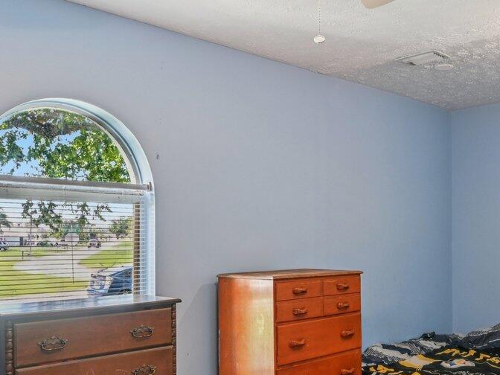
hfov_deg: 45.3
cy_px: 234
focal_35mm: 41
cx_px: 321
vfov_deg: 35.0
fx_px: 592
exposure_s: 1/13
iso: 800
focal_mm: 14
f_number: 8
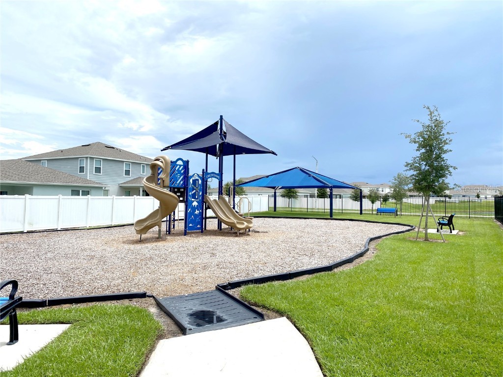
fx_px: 378
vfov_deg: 53.1
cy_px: 188
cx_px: 252
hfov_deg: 67.3
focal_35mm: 26
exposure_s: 1/5025
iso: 32
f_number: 1.8
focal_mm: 4.25
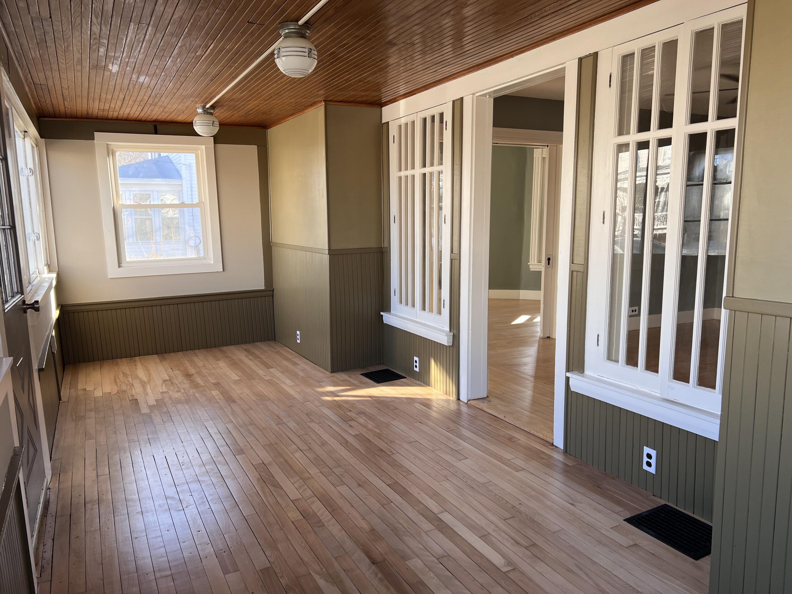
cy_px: 297
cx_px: 396
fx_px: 595
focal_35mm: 26
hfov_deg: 67.3
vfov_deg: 53.1
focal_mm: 5.7
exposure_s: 1/133
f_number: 1.5
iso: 40
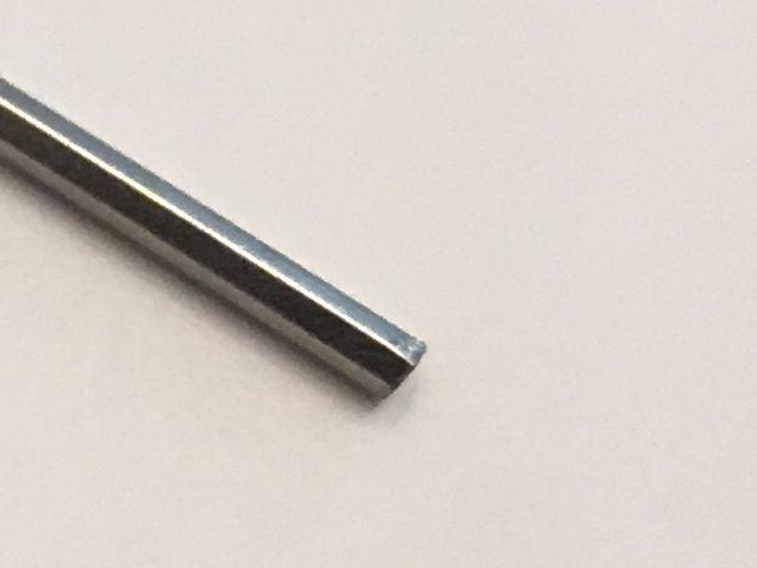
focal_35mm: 189
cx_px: -1695
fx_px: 4132
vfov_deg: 7.9
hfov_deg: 8.4
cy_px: 344
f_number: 2.2
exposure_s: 1/30
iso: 40
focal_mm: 4.15
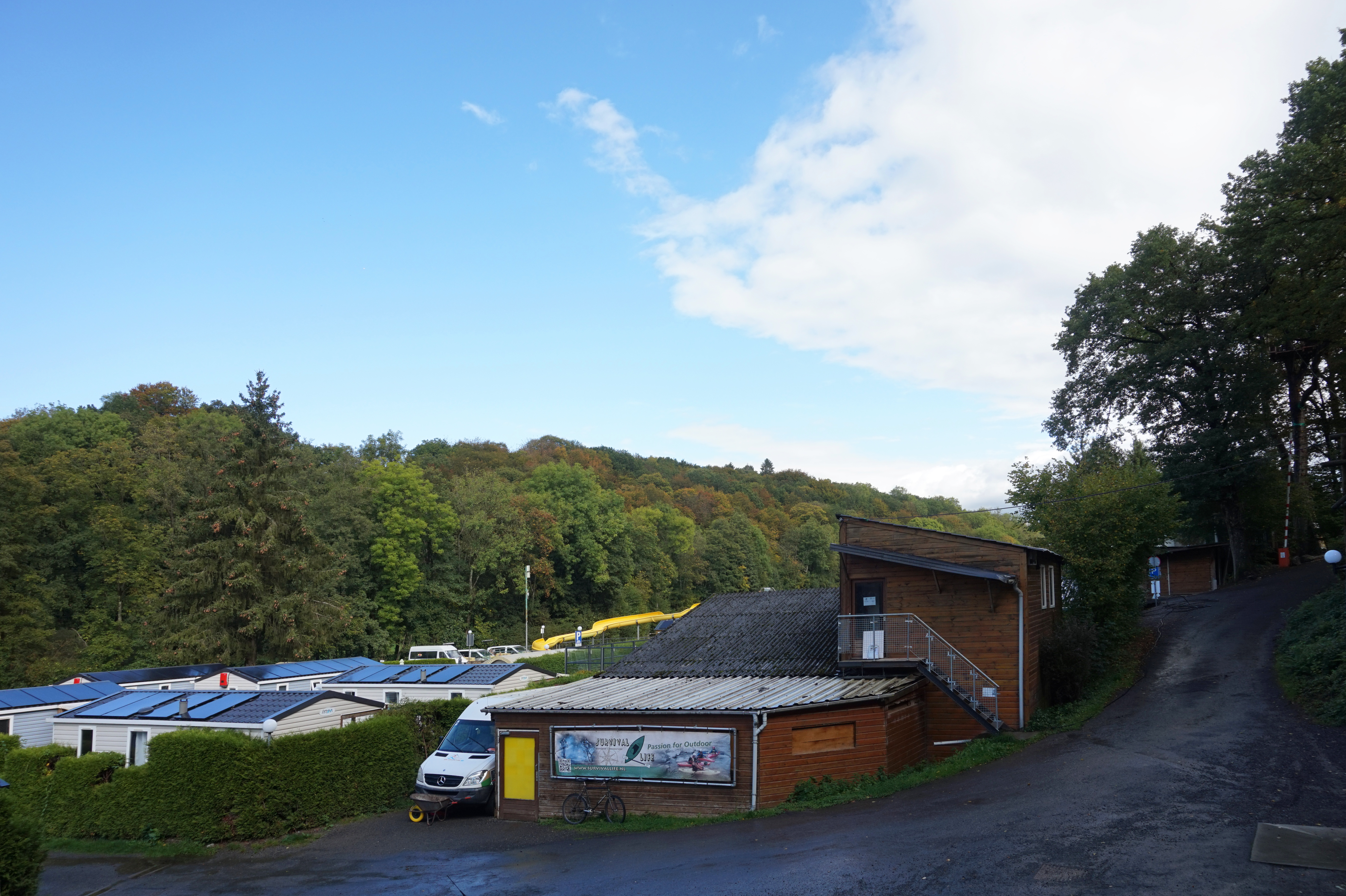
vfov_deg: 53.1
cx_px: 673
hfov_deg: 73.8
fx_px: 897
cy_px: 448
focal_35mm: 24
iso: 100
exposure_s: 1/100
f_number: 9
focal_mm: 16
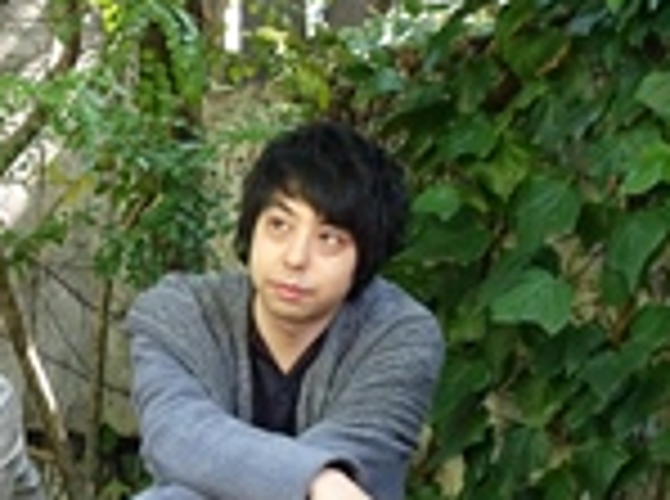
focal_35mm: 132
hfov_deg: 14.1
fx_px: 2549
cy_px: 626
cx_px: -310
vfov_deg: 11.0
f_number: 2.8
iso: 500
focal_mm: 12.48
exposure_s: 1/40
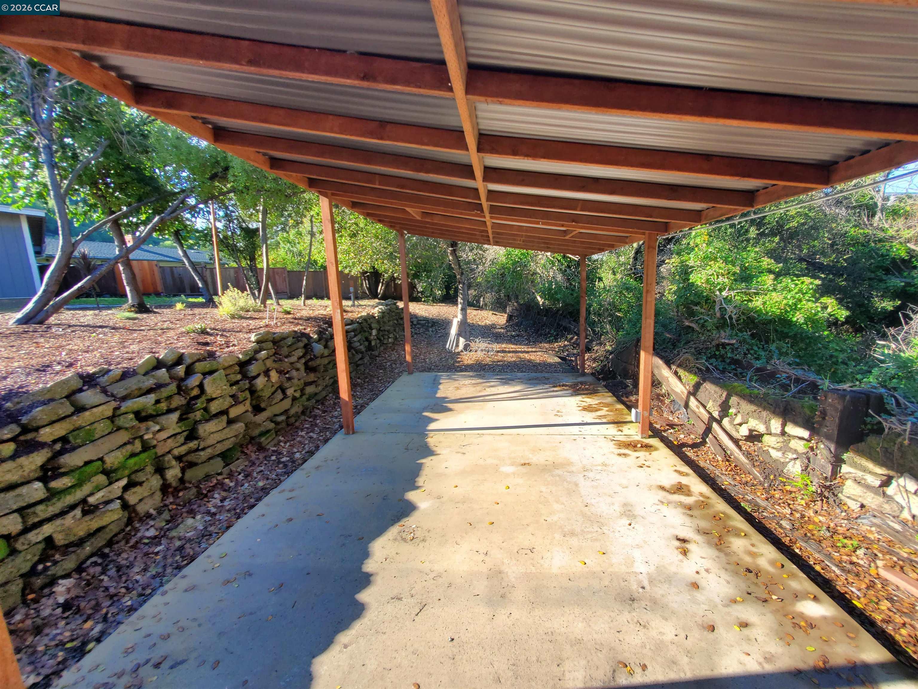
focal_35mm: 13
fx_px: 345
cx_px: 459
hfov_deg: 106.2
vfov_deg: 89.9
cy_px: 344
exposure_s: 1/218
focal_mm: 1.8
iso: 50
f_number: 2.2
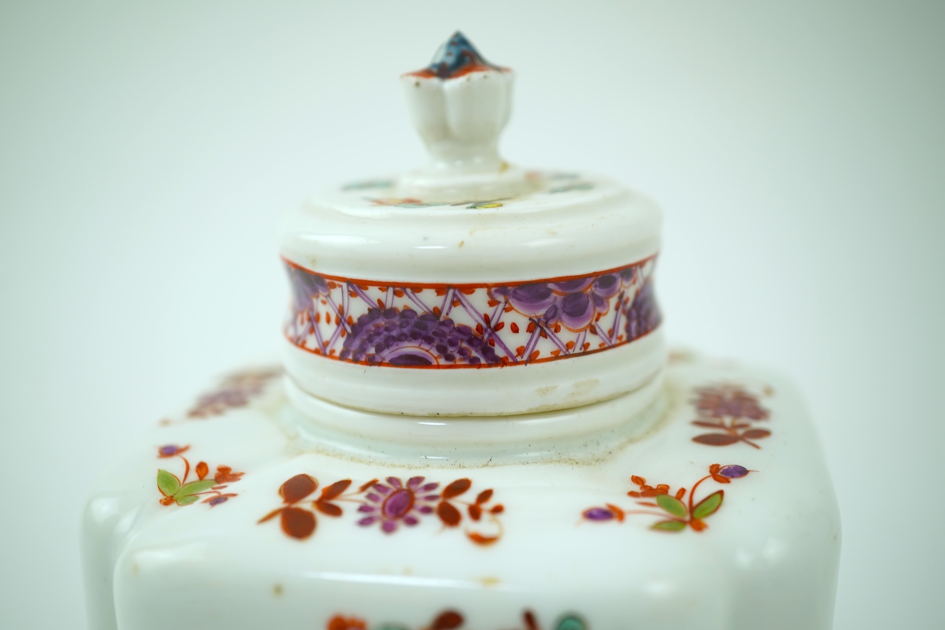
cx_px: 472
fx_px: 1181
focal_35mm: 45
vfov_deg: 29.9
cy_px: 315
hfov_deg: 43.6
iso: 200
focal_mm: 30
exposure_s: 1/60
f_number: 6.3
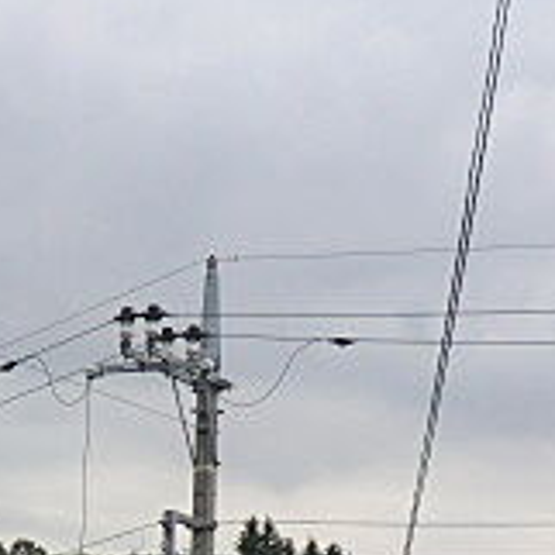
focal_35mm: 102
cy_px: 648
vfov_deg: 16.4
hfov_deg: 16.9
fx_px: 1850
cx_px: 83
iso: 160
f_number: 3.5
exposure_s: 1/60
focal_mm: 5.2
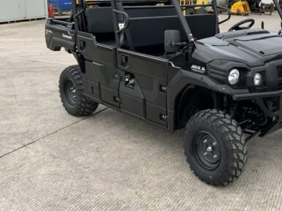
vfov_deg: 29.9
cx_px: 228
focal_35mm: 48
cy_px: 63
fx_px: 391
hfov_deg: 38.1
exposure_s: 1/500
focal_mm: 3
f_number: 1.8
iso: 16
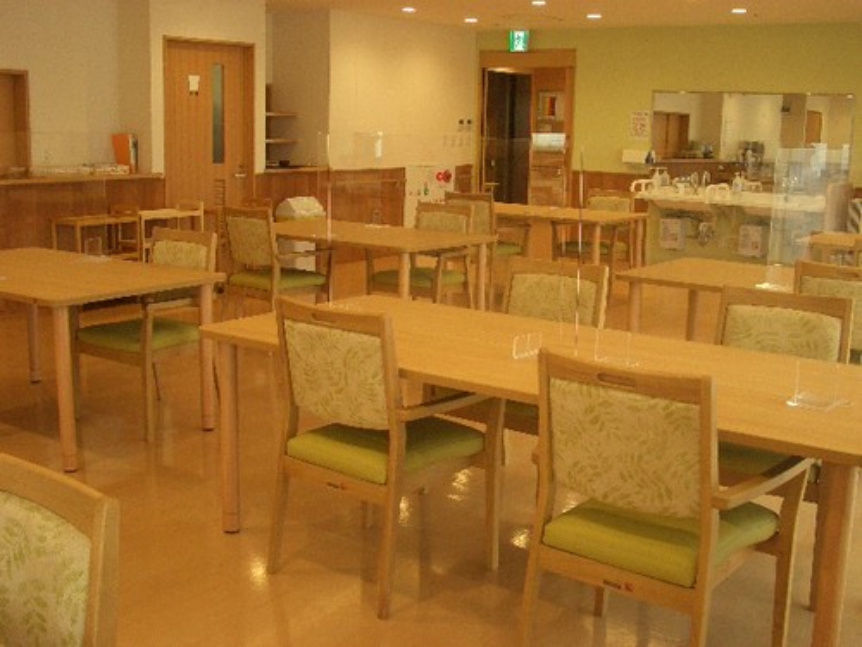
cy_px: 324
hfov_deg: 45.8
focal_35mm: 41
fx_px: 1021
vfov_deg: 35.1
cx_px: 431
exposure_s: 1/80
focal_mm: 6.8
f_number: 2.8
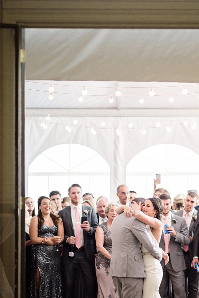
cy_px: 162
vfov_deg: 15.0
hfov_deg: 10.0
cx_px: 150
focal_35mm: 137
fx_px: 1135
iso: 800
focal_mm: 85
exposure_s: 1/200
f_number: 1.8
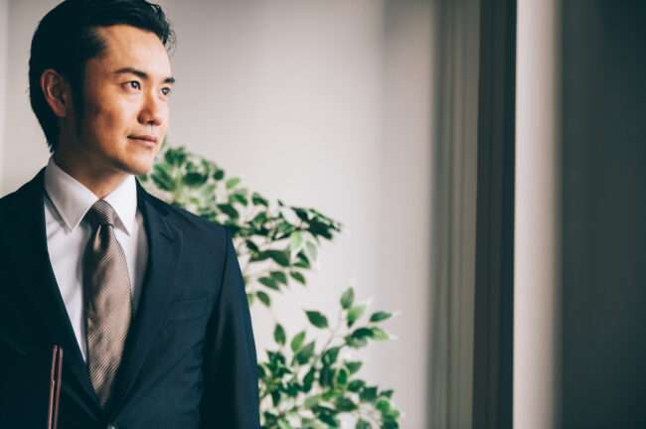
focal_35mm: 112
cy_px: 214
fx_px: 2008
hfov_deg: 18.3
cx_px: 323
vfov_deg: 12.2
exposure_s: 1/160
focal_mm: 112
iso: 400
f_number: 3.5
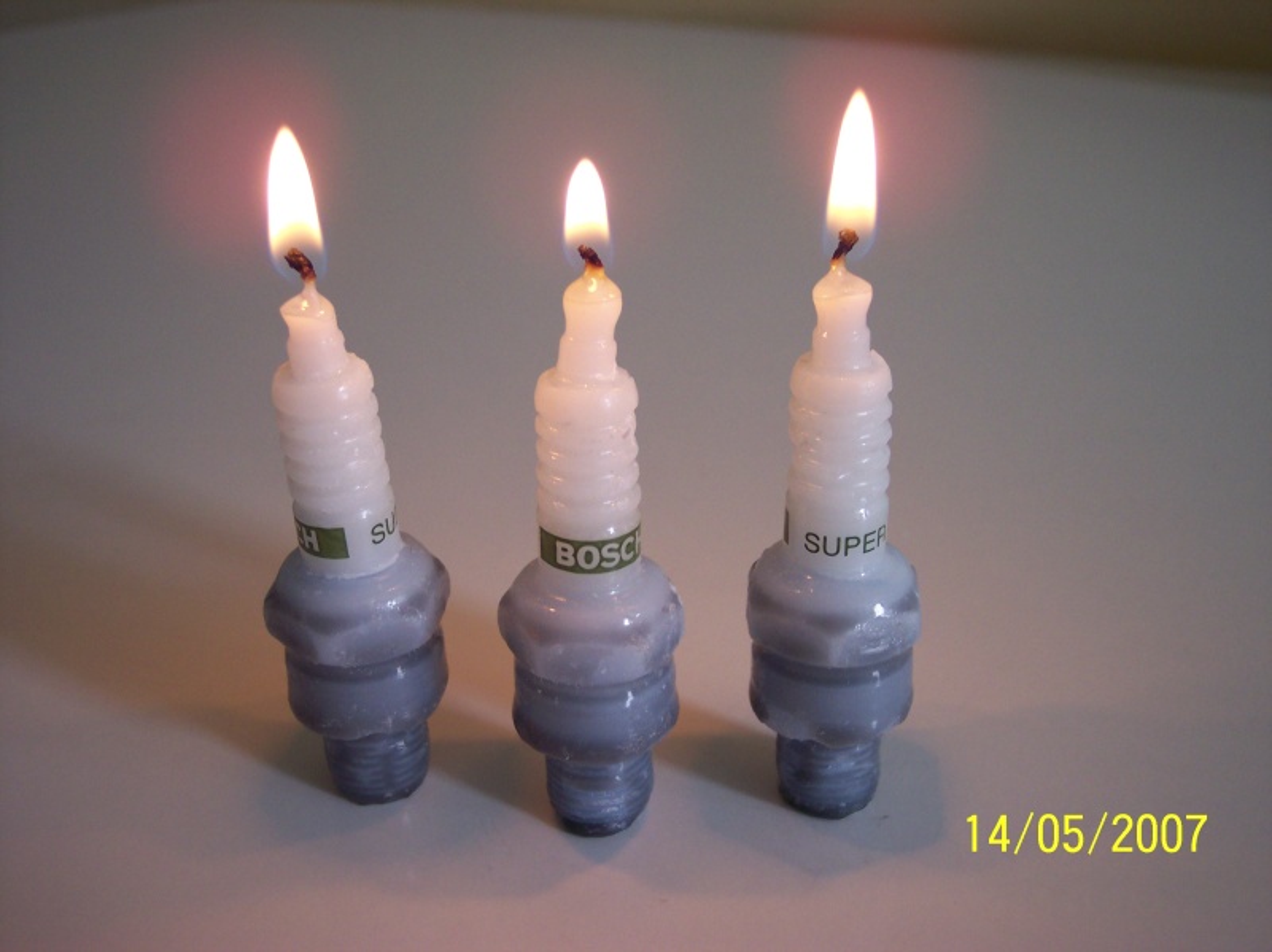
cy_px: 476
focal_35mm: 38
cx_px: 636
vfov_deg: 37.7
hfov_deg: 49.0
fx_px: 1396
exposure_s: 1/60
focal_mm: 8
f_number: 2.8
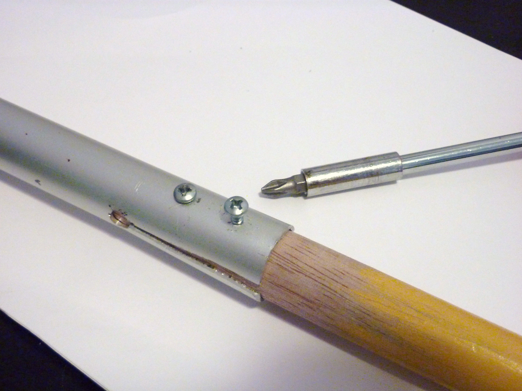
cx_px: 261
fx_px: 724
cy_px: 196
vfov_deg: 30.3
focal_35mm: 48
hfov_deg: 39.7
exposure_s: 1/25
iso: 400
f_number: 3.8
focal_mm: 7.9
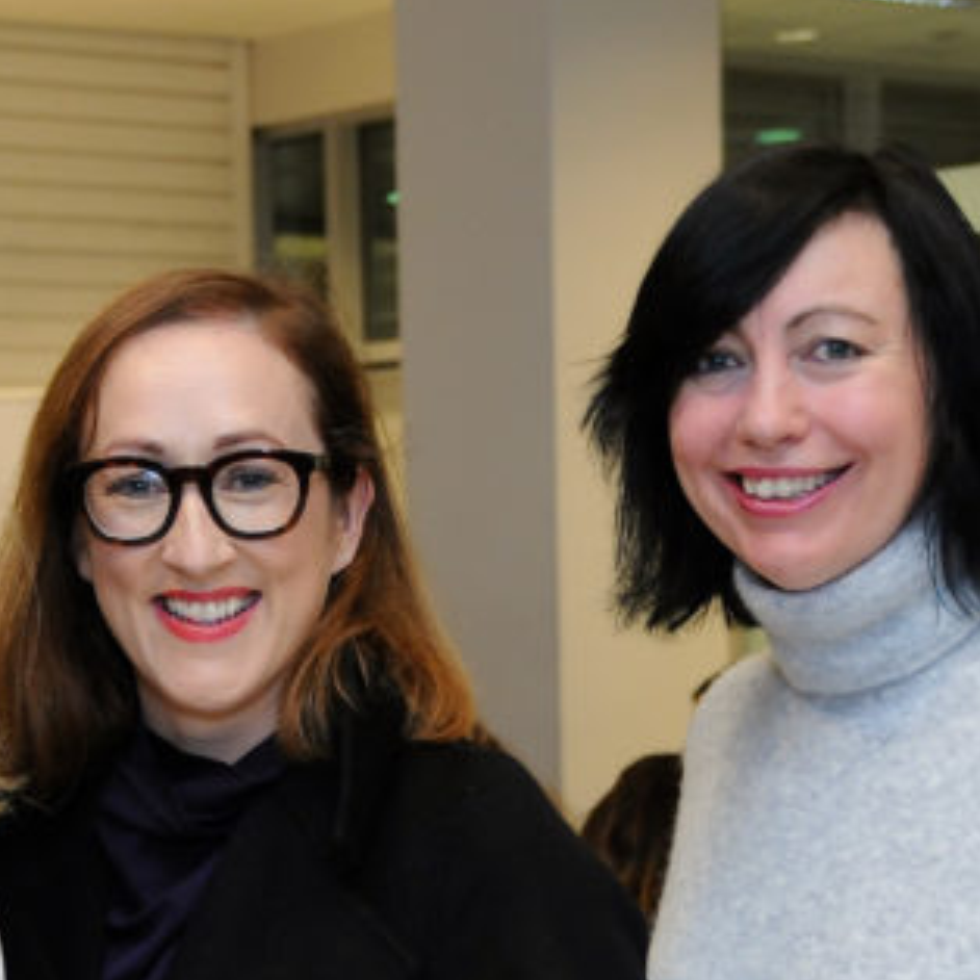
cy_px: 758
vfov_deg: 16.3
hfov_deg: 16.3
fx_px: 3395
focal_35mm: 106
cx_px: 237
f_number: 3.3
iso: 1000
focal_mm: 34
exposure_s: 1/160
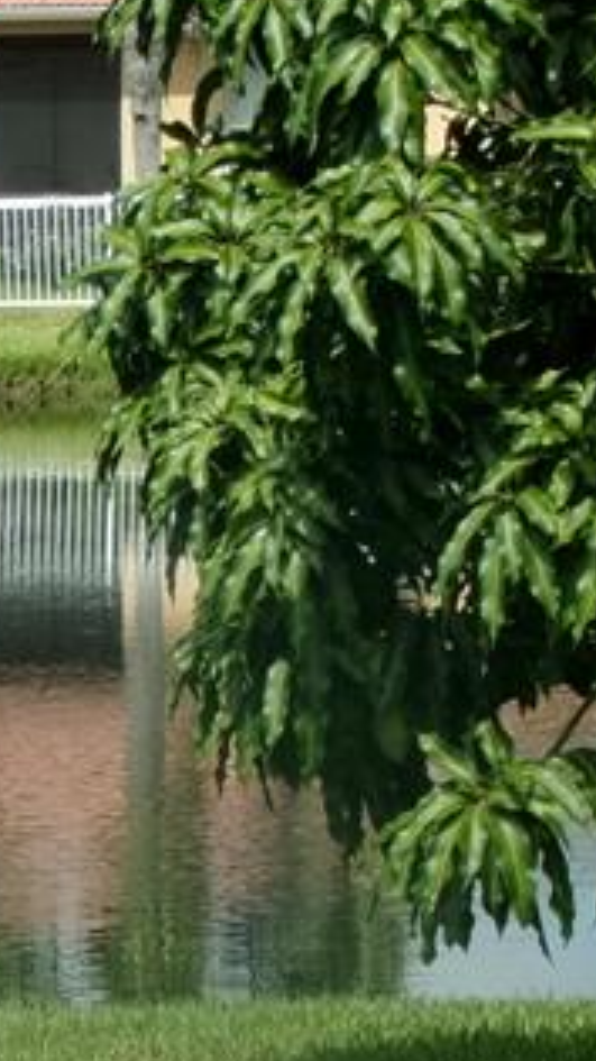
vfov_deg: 8.0
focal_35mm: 269
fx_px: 7564
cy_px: 812
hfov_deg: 4.5
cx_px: -535
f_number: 4.7
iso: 80
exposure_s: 1/340
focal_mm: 13.6
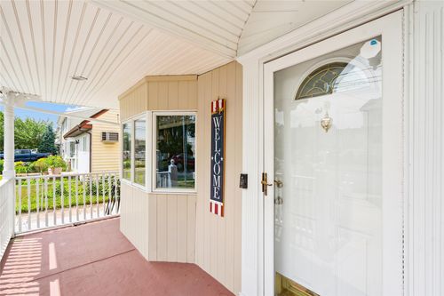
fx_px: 197
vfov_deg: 73.7
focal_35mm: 16
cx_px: 222
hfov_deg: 96.8
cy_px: 148
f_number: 6.3
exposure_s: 1/400
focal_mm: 16
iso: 160
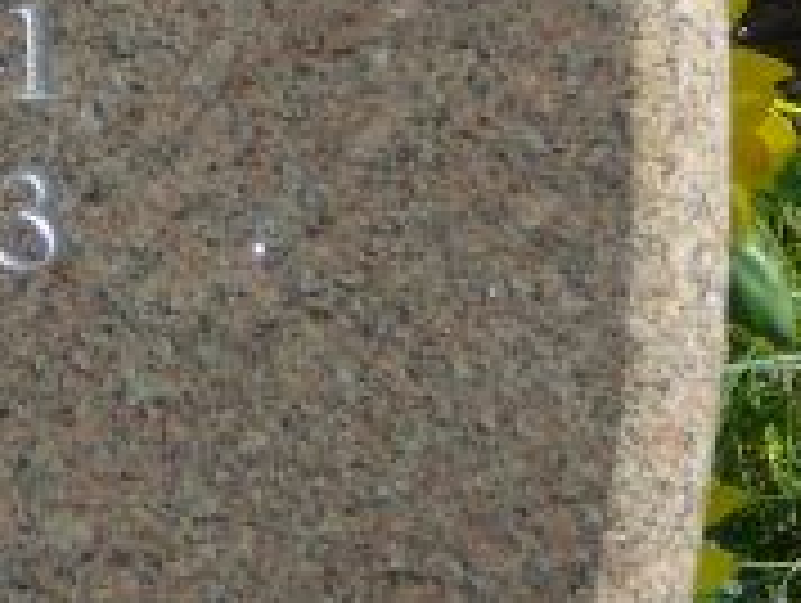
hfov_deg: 5.7
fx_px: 7901
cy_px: -279
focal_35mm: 341
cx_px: -468
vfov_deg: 4.3
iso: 80
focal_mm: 14.1
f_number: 3.9
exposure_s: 1/400
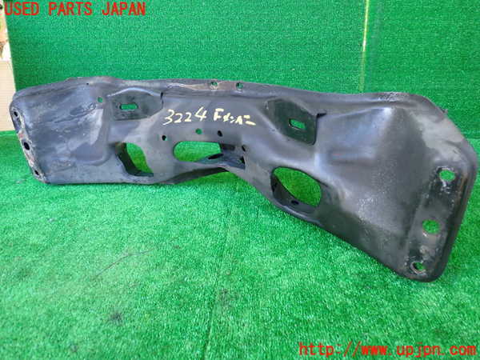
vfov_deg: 46.8
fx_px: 416
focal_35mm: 30
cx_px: 240
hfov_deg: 60.0
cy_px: 180
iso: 200
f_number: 2.3
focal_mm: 5.4
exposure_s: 1/40
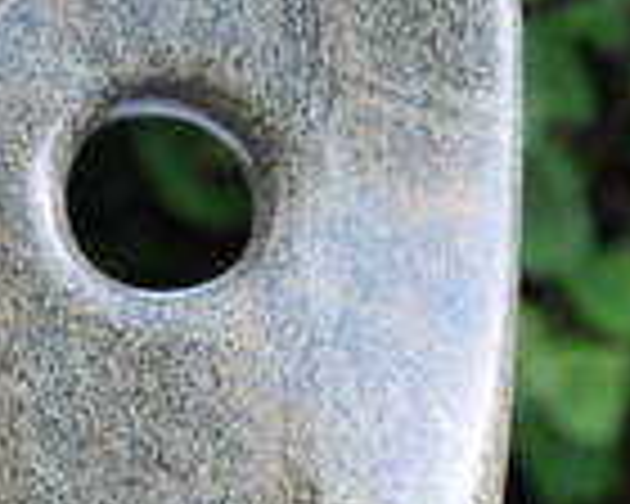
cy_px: 508
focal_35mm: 375
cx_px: 169
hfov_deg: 5.2
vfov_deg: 4.1
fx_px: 6992
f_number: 5.6
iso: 200
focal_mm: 68
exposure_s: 1/80
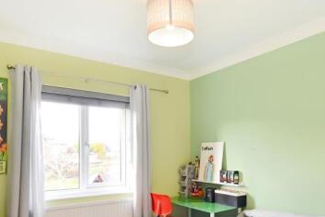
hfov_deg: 65.2
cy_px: 150
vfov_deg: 45.5
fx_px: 253
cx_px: 183
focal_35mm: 28
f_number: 9
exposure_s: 1/30
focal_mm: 10
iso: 800
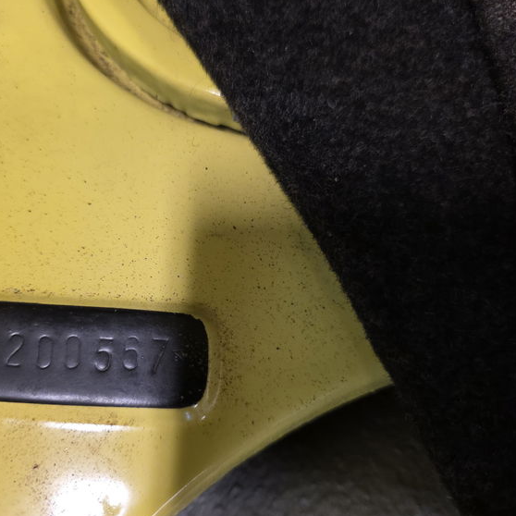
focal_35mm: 28
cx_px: 217
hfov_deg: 57.0
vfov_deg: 57.3
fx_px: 472
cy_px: 255
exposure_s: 1/53.2
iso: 500
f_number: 1.7
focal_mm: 6.3
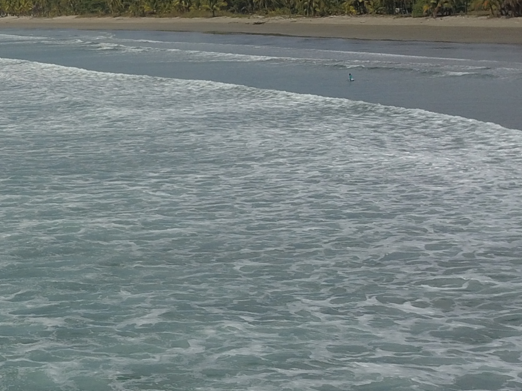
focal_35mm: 88
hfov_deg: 20.6
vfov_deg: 16.8
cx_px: -127
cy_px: 165
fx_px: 1327
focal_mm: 4.73
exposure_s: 1/4115
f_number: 2.2
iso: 100
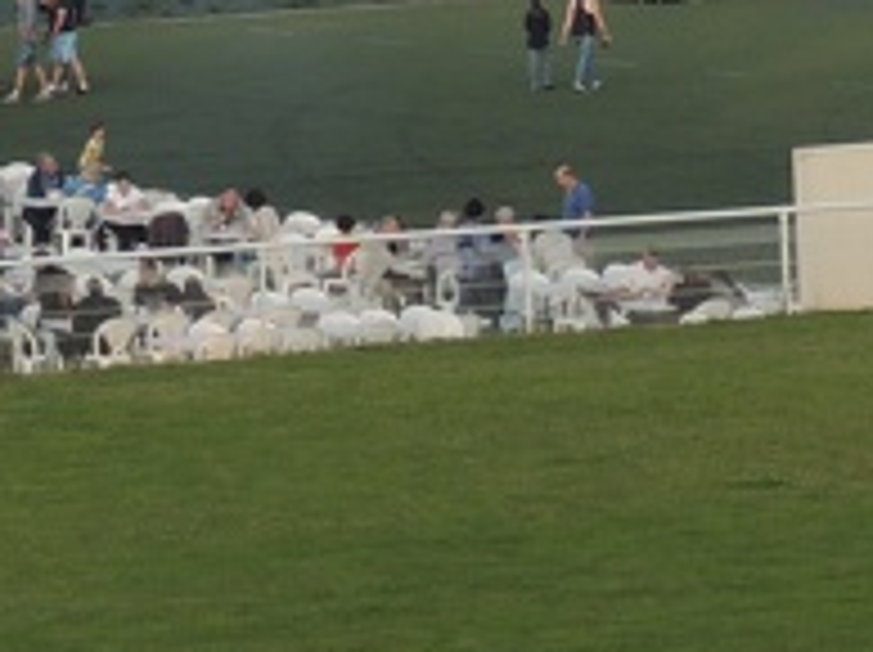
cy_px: -90
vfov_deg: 3.6
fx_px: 10403
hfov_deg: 4.8
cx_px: -252
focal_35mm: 413
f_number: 4.1
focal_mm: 17.8
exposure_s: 1/200
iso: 100
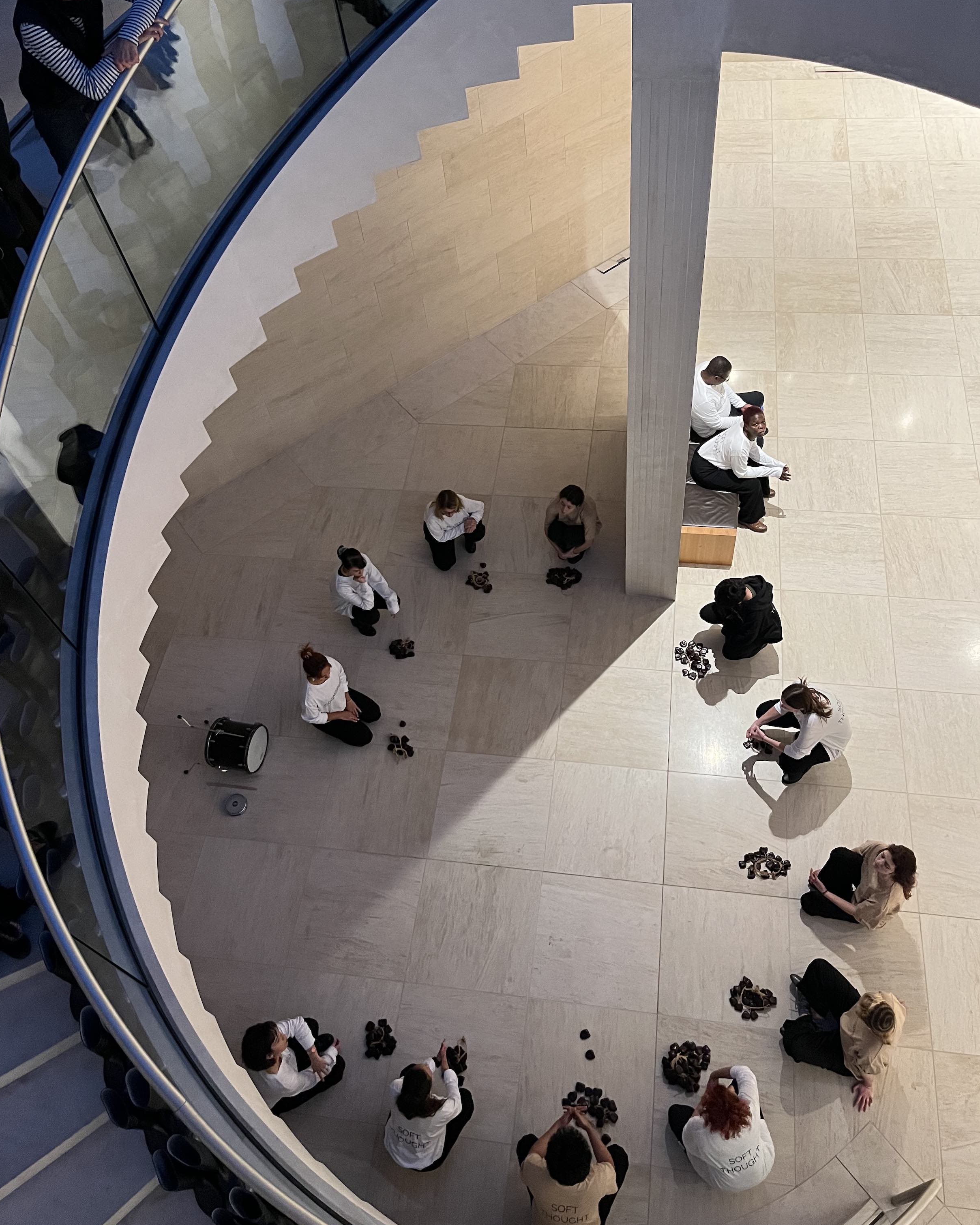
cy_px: 557
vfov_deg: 62.1
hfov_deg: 51.5
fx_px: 1015
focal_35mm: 28
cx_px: 498
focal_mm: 5.1
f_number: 1.6
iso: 500
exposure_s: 1/60
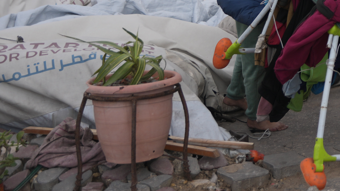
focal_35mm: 103
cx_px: 522
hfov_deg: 18.3
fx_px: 929
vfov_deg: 11.3
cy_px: -96
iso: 200
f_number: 2.8
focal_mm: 32
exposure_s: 1/2500
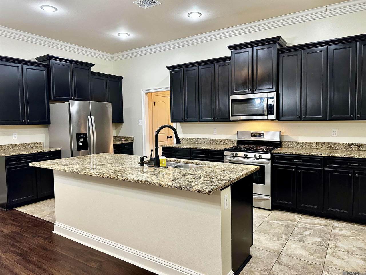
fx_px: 254
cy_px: 138
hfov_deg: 71.6
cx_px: 183
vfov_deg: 56.8
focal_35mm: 24
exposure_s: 1/60
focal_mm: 6.86
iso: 400
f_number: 1.78
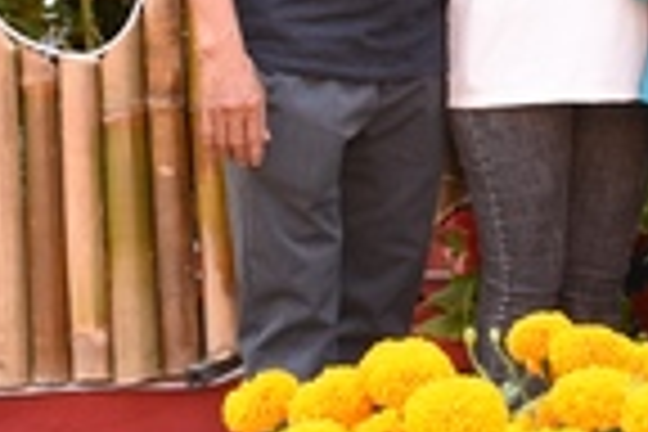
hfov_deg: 13.4
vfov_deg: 9.0
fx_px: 2682
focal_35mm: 149
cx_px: 778
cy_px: -189
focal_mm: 22
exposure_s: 1/100
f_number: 5.6
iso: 250
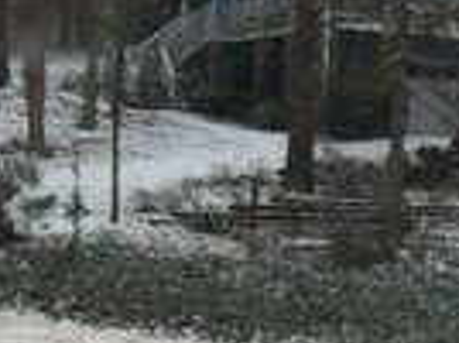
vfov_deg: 8.6
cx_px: 428
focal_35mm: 172
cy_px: 206
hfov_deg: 11.4
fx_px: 2277
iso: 80
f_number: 2.7
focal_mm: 6
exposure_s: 1/574
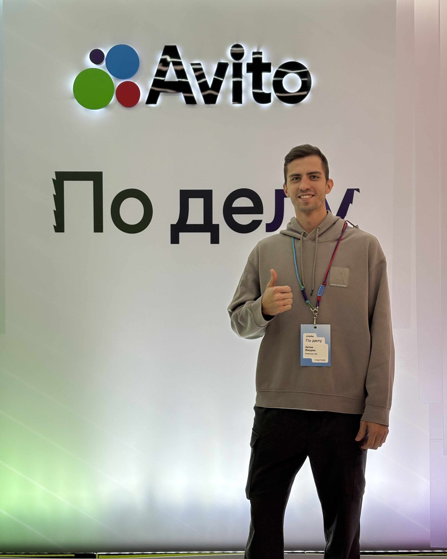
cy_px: 279
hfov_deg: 27.6
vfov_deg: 34.1
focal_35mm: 55
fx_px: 909
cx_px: 225
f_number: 1.6
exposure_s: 1/242
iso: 50
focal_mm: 5.96
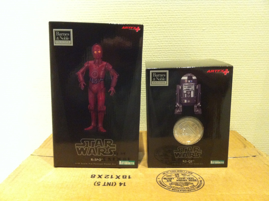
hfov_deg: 52.7
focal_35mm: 35
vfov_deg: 40.6
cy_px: 100
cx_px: 134
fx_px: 272
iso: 640
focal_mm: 3.85
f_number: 2.8
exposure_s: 1/15
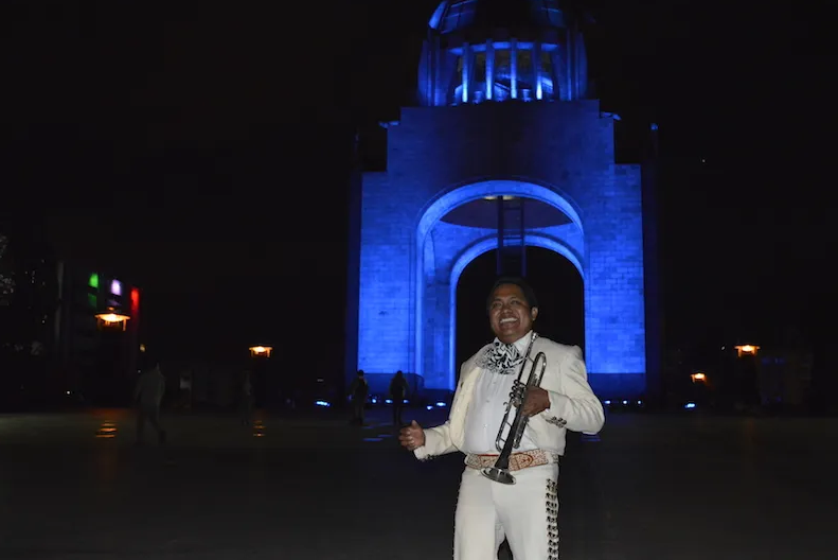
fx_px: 955
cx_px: 422
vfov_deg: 32.7
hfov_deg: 47.4
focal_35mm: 41
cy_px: 288
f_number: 4
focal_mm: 24
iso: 3200
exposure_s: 1/60
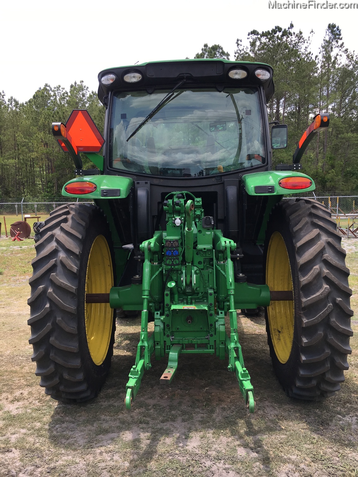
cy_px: 238
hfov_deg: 48.2
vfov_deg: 61.7
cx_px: 179
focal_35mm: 29
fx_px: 400
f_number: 2.2
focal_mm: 4.15
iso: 25
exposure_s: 1/641
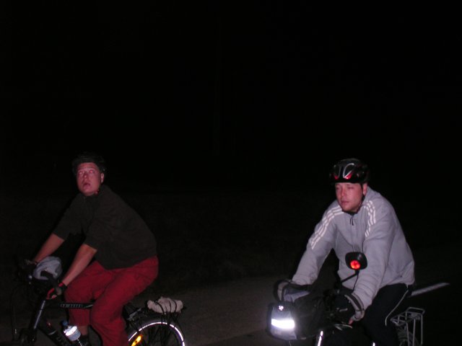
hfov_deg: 49.0
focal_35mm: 38
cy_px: 173
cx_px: 231
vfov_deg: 37.7
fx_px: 507
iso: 160
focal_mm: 6
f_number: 2.8
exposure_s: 1/45
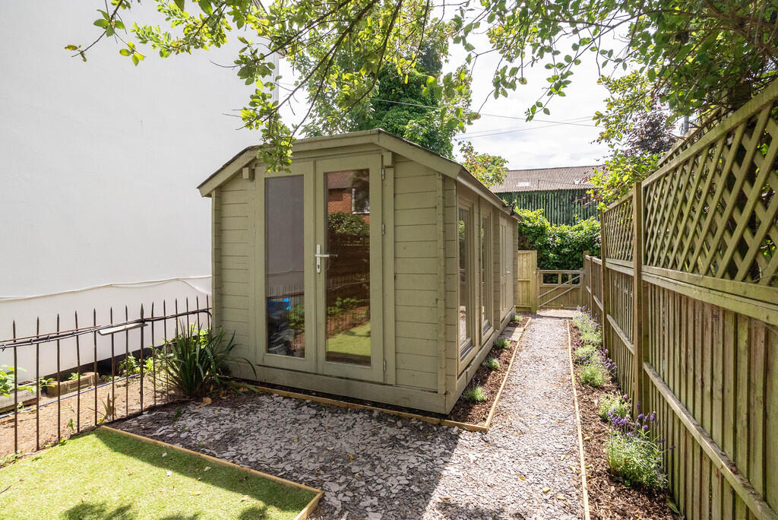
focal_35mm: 18
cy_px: 260
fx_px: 378
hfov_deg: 91.6
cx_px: 389
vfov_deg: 69.0
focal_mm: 17.5
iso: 1250
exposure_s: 1/3200
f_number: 6.3
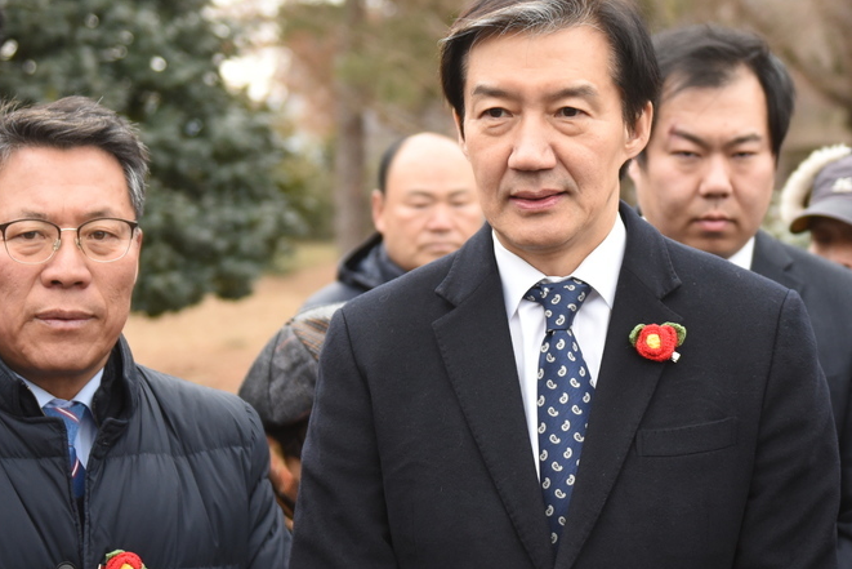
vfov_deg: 15.4
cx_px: 537
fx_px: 2107
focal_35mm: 89
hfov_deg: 22.8
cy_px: 216
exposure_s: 1/3200
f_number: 2.8
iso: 1250
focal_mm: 42
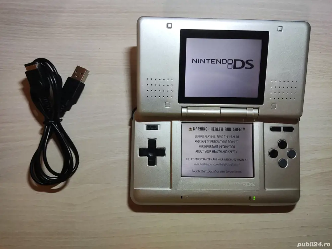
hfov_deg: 69.4
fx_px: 240
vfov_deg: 54.9
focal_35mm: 25
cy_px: 124
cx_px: 166
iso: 153
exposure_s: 1/50
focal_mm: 4.71
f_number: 1.79
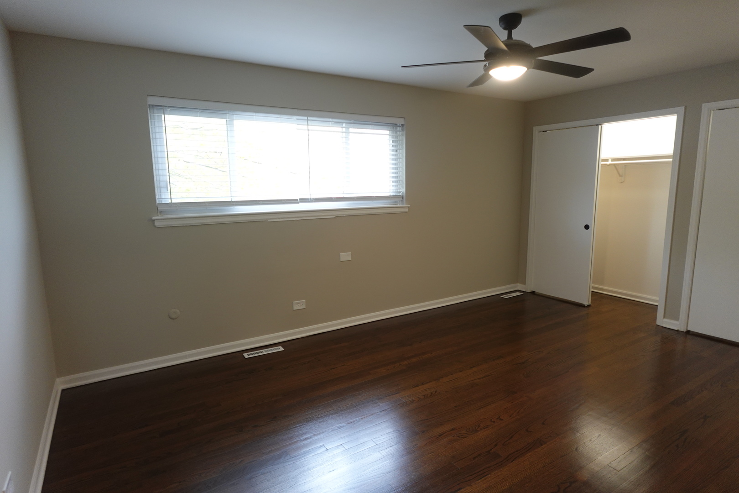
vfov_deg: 61.9
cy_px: 246
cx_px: 370
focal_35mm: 20
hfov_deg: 84.0
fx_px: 411
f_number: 2
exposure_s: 1/80
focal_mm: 7.6
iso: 250
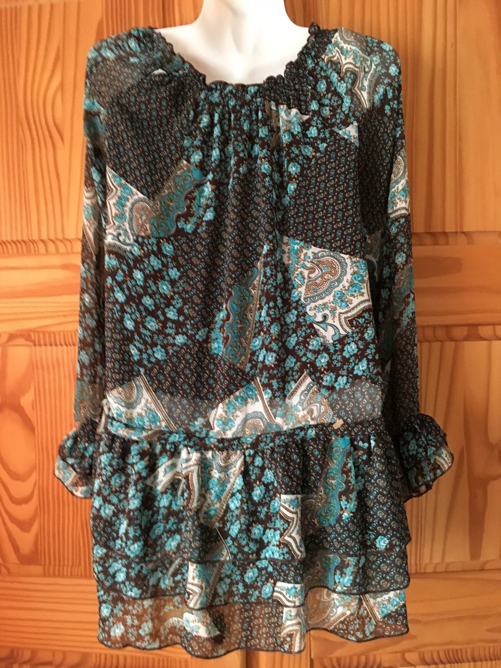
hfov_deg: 48.2
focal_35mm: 29
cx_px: 250
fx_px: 560
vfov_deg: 61.7
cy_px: 334
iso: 250
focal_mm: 4.15
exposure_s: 1/17
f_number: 2.2
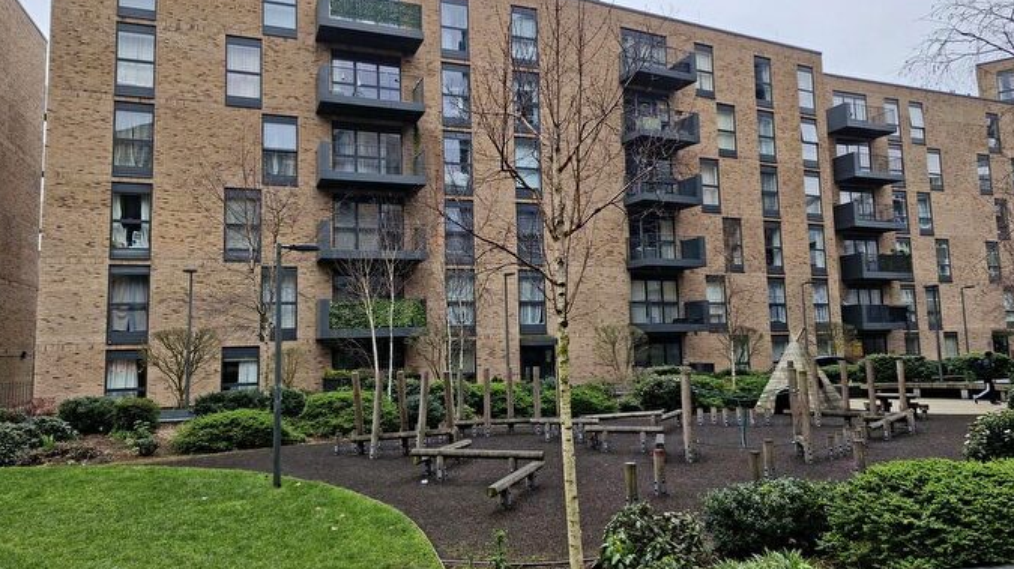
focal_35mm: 26
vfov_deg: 44.3
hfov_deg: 71.9
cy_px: 274
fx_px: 699
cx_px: 494
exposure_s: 1/622
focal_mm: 5.54
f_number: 1.8
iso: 50
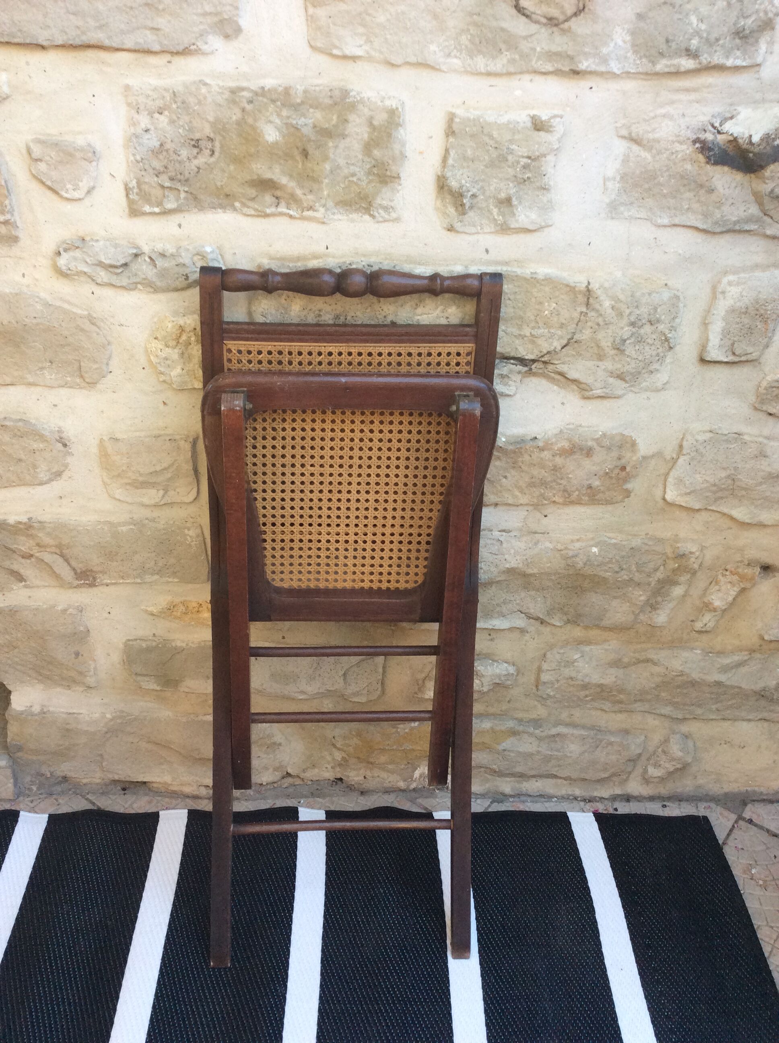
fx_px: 963
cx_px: 390
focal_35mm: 32
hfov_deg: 44.1
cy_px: 522
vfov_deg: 56.9
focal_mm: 3.3
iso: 64
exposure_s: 1/100
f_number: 2.4
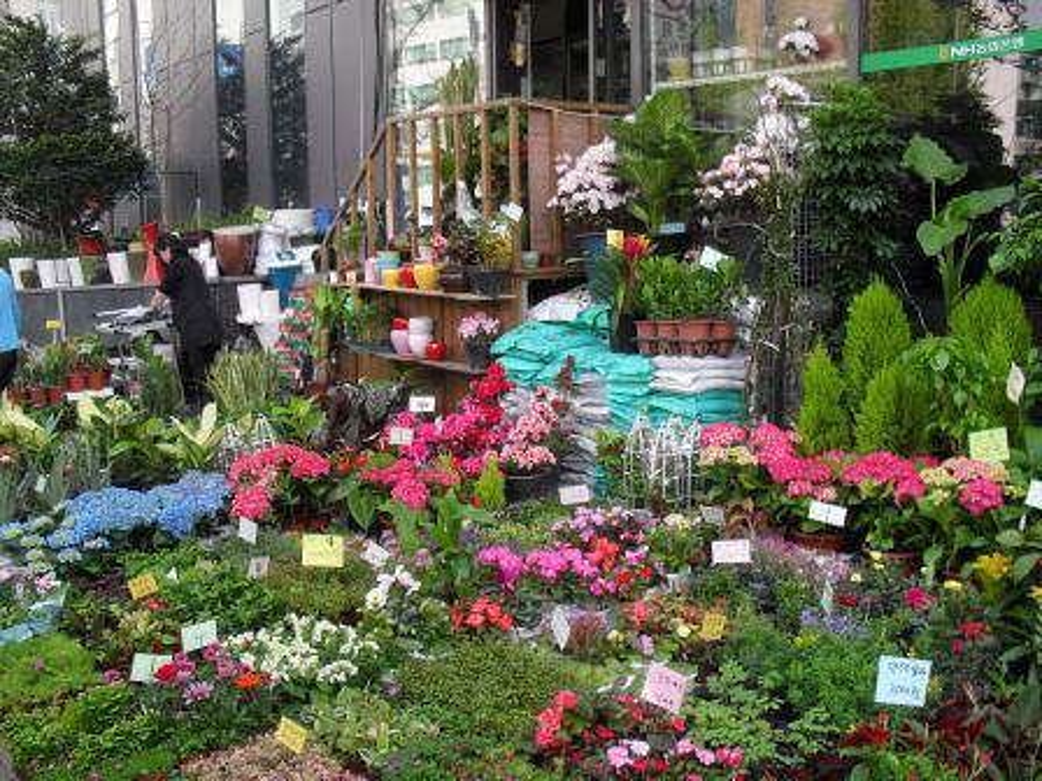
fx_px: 1054
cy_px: 390
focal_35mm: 35
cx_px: 521
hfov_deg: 52.6
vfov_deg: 40.7
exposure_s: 1/180
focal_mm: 6.3
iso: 100
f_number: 3.2
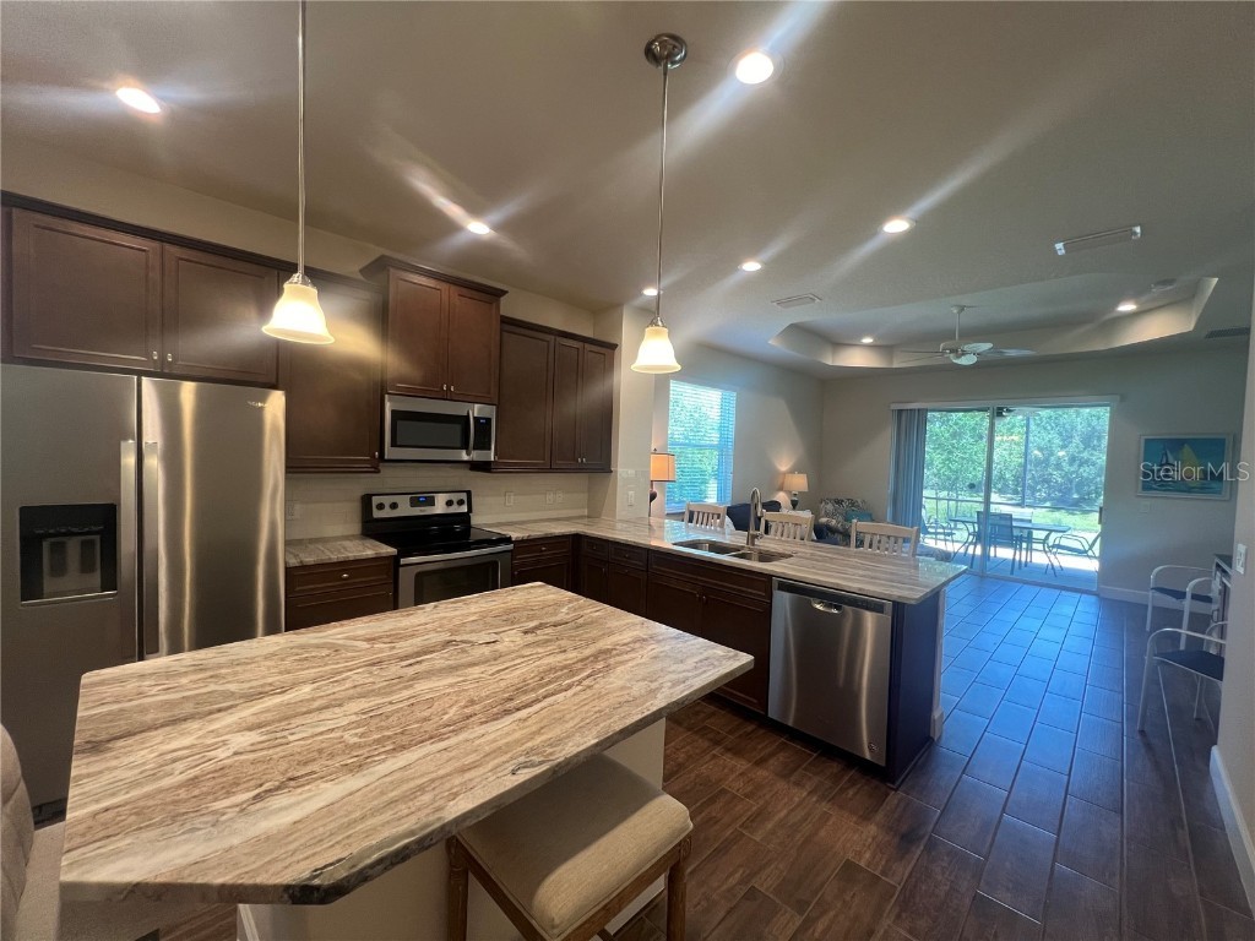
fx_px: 471
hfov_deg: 106.2
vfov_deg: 89.9
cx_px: 628
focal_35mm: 13
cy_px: 470
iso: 200
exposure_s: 1/120
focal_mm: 1.57
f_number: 1.8
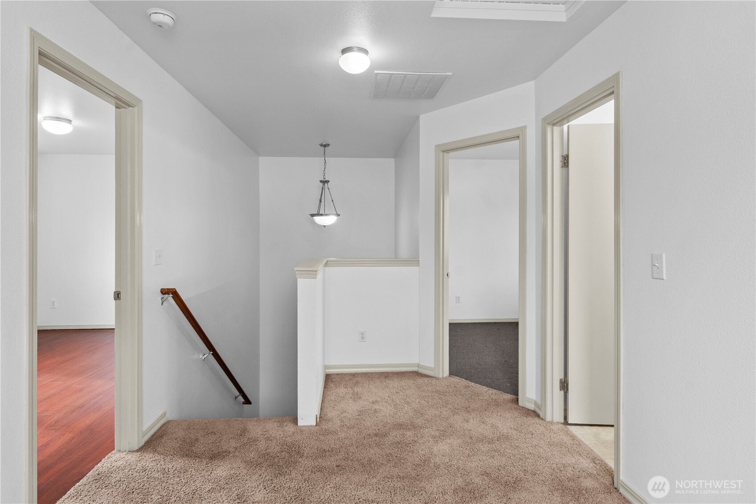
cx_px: 378
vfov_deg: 67.4
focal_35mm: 18
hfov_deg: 90.0
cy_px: 252
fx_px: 378
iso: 400
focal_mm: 12
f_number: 9
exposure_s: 1/13
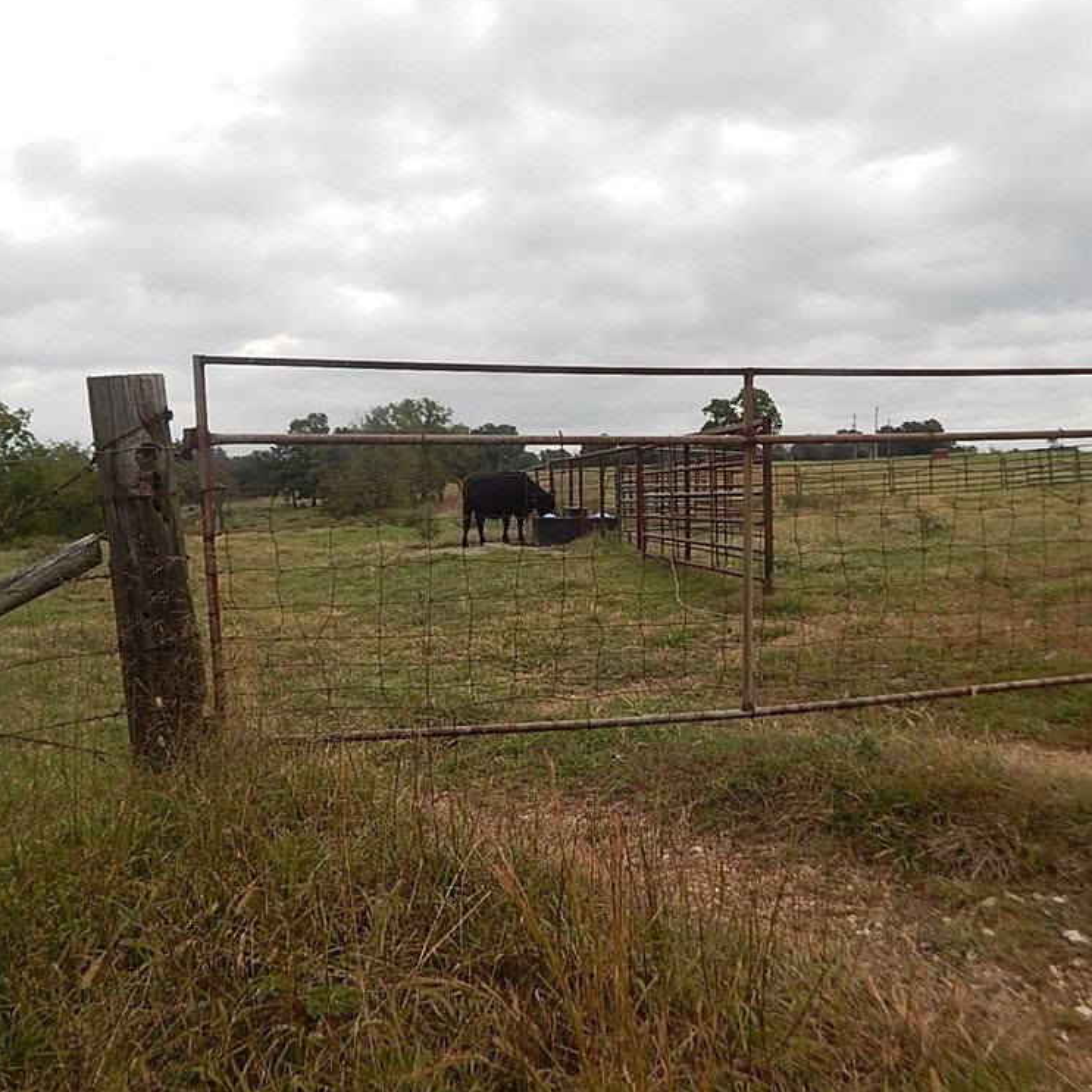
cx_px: 598
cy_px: 542
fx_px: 999
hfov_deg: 57.2
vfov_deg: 57.3
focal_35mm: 28
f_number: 3
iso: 125
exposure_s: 1/320
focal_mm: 4
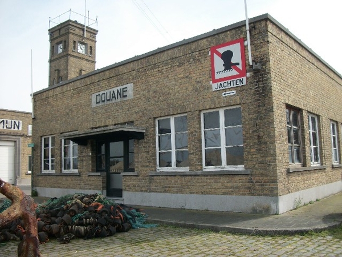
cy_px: 128
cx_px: 171
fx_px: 316
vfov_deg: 44.2
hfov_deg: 56.8
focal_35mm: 32
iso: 80
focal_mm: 5.7
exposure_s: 1/125
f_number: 8.8
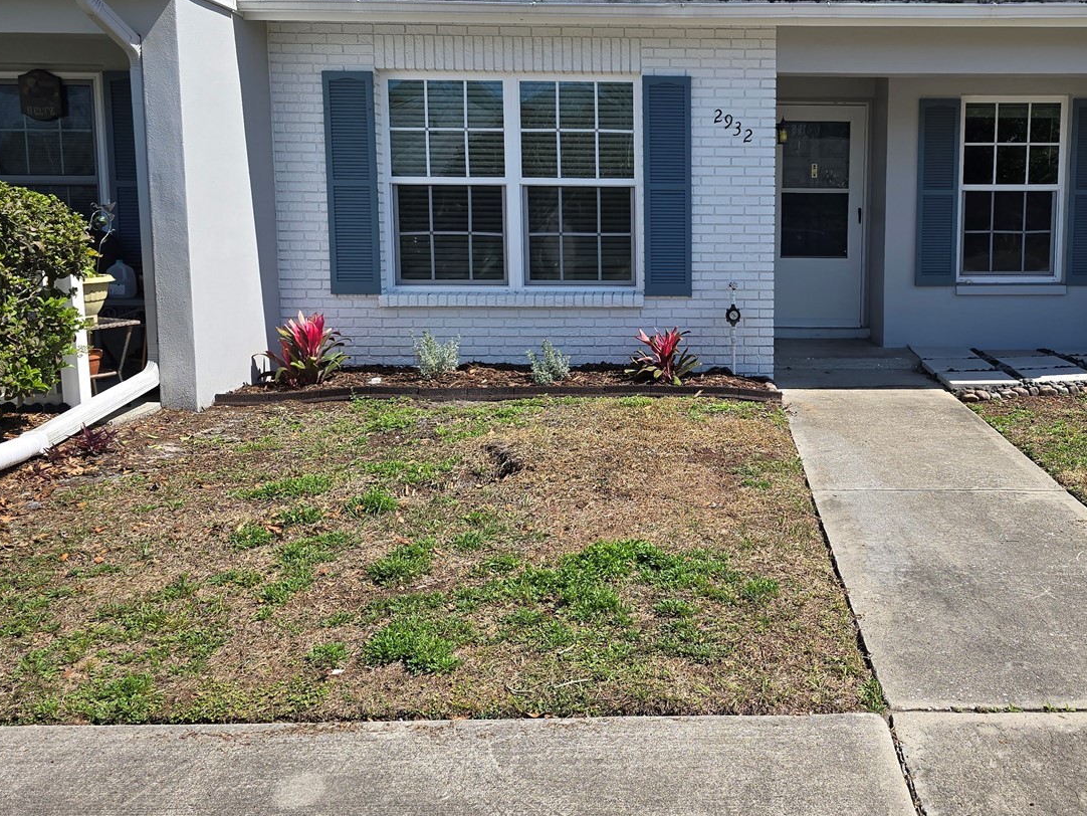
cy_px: 318
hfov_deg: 52.9
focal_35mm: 34
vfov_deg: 41.6
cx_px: 725
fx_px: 1068
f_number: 1.7
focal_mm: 6.3
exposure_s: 1/841
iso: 12
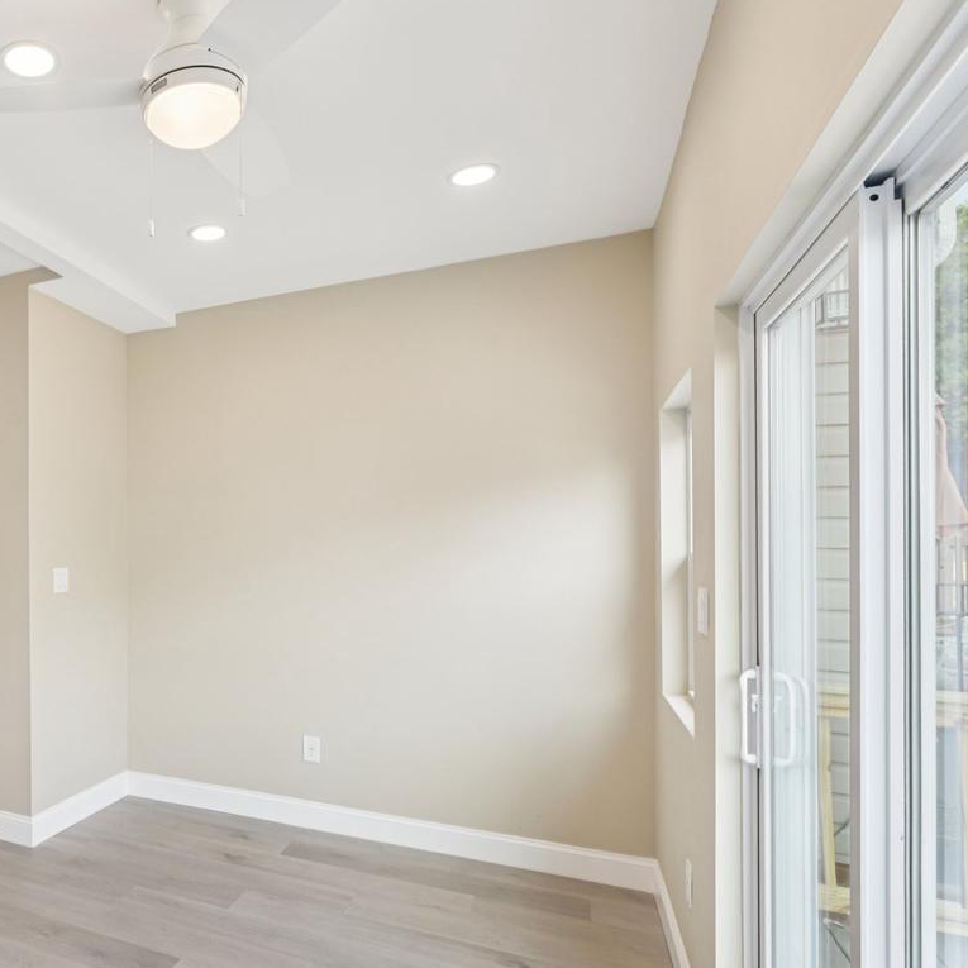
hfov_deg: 54.9
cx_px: 66
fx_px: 759
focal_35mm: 24
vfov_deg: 64.7
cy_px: 561
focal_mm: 15
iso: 100
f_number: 8
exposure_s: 1/20
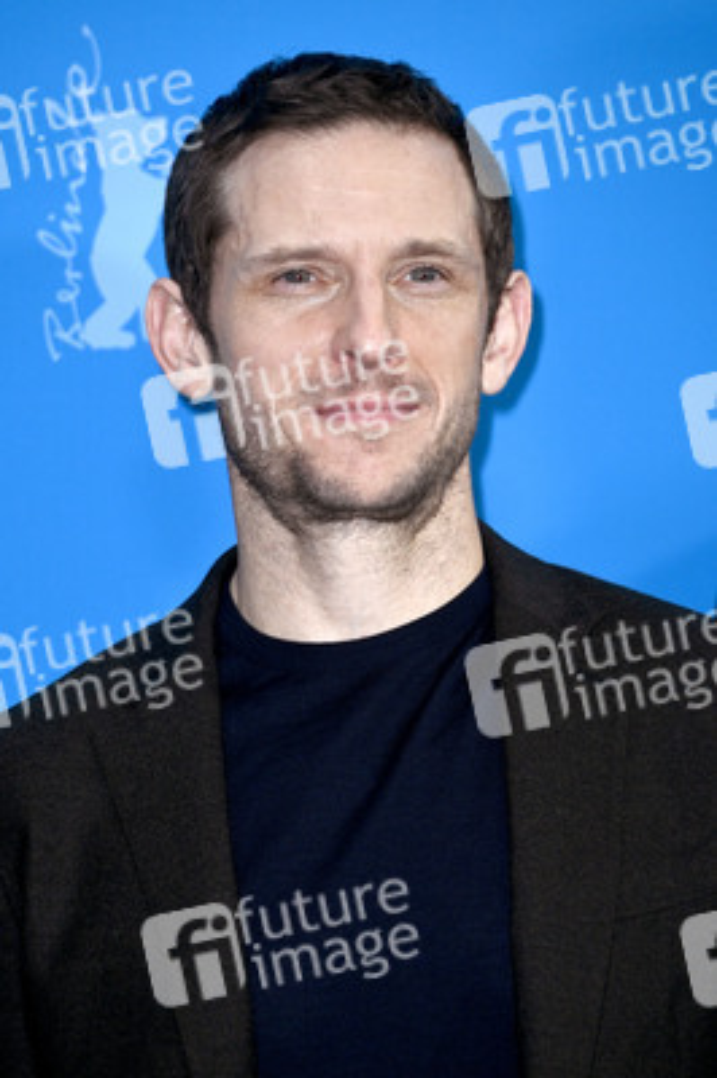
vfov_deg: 6.9
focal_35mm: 300
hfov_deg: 4.6
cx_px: 358
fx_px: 8977
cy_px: 539
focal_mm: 300
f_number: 5.6
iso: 800
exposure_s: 1/250
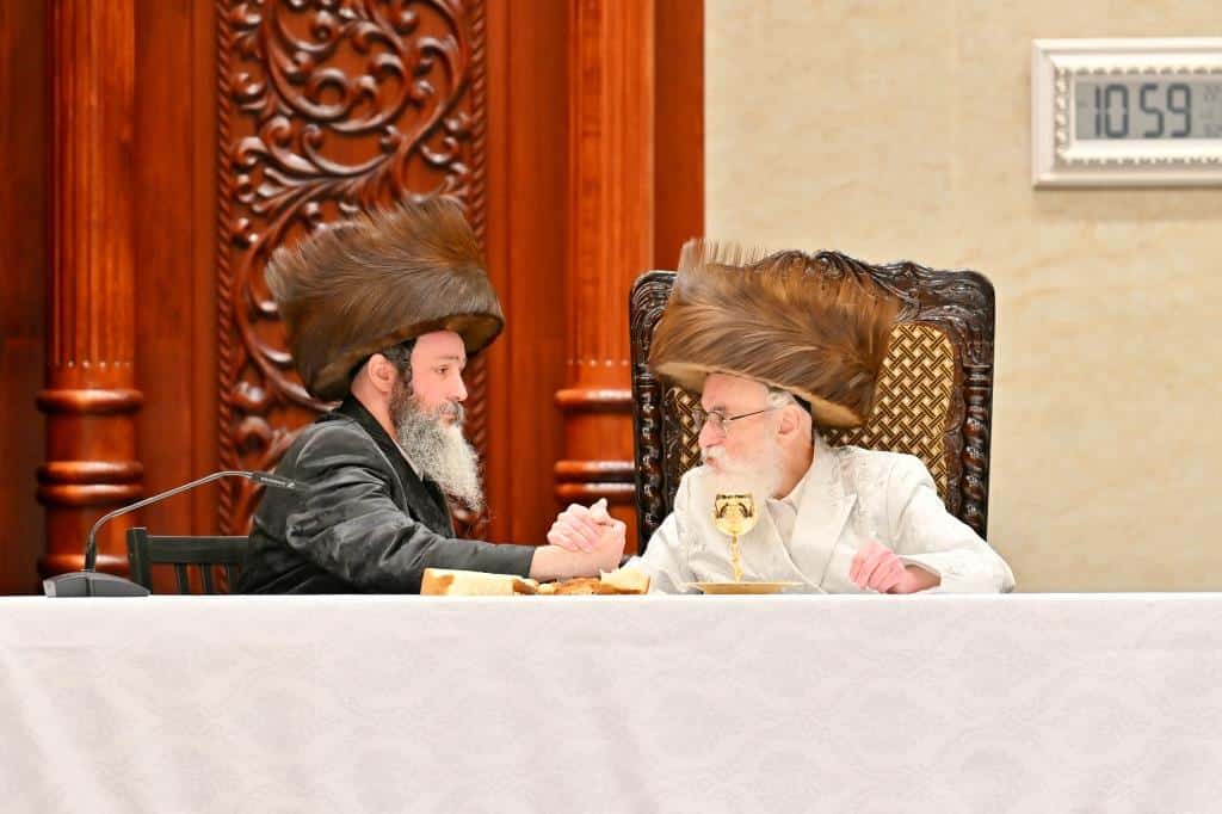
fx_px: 10179
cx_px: 611
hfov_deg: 6.9
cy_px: 407
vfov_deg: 4.6
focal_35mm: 300
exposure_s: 1/250
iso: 200
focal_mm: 200
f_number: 2.8
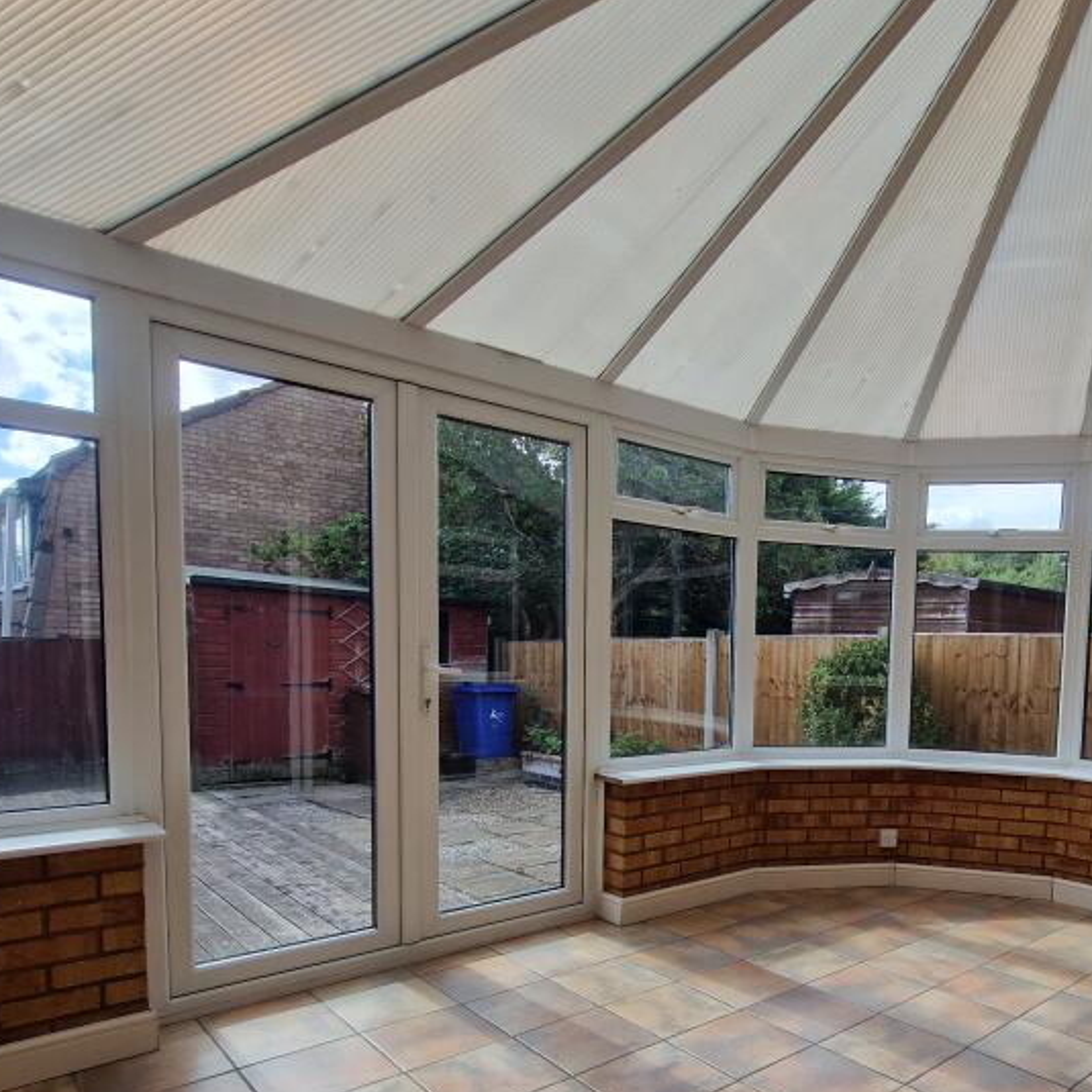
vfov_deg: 68.1
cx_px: 753
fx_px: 785
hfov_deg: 67.1
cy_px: 708
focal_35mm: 22
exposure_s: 1/834
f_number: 2.2
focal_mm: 2.2
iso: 50
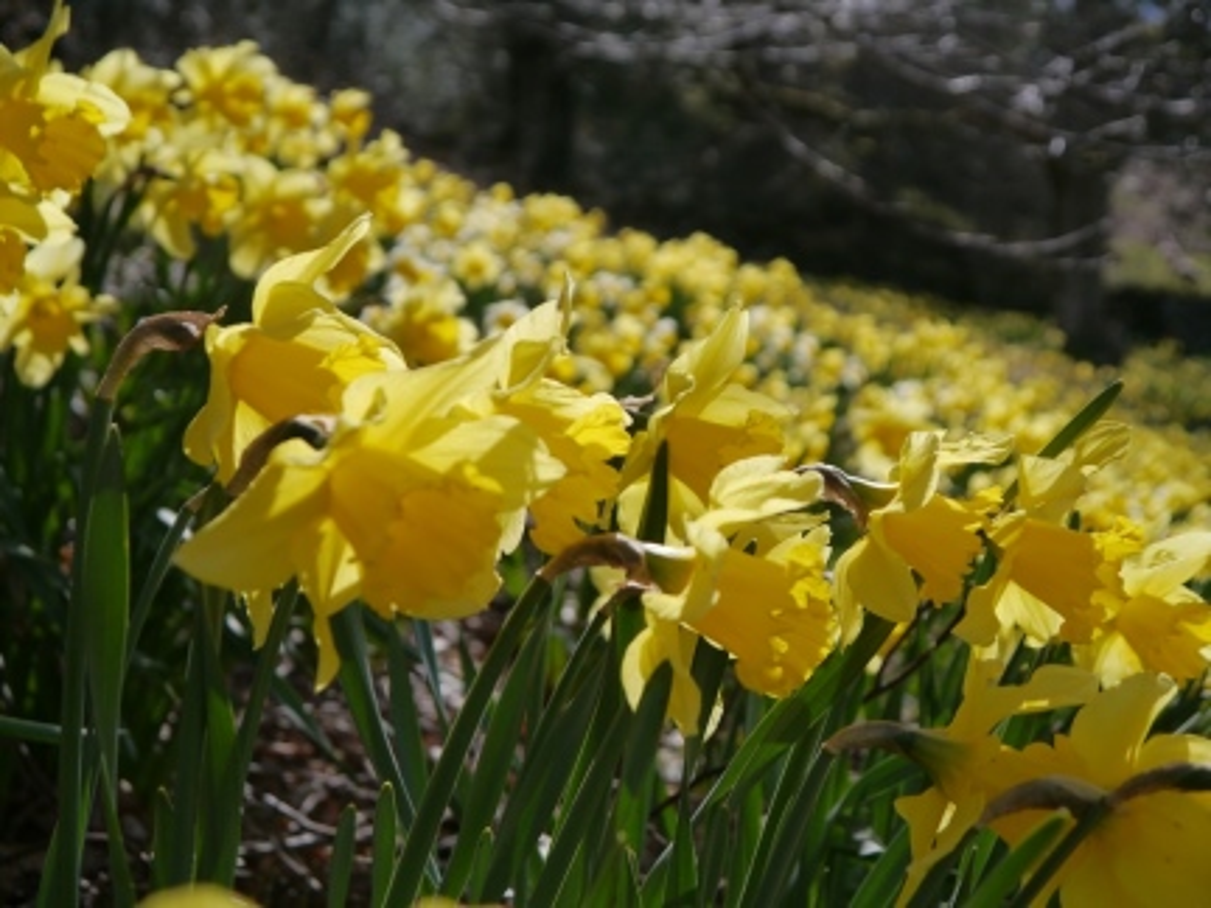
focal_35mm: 56
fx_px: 1959
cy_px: 454
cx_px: 606
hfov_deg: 34.3
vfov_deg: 26.1
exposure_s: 1/1300
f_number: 4.8
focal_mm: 28
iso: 160
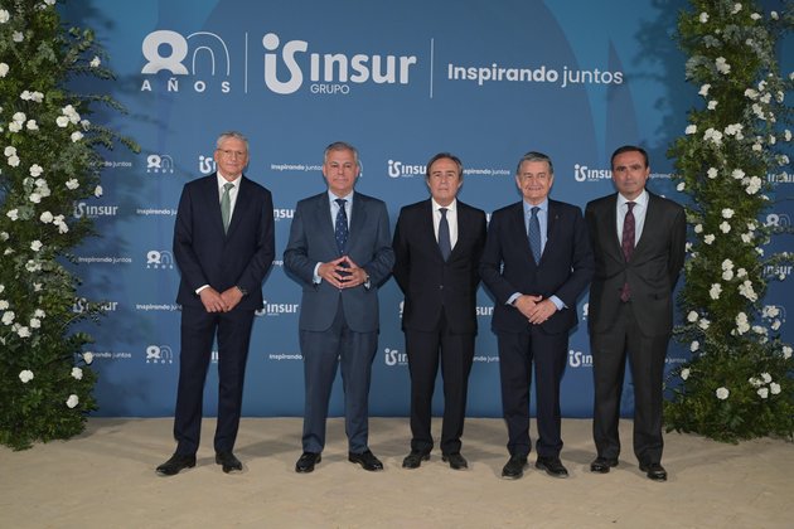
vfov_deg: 34.2
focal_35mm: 39
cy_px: 264
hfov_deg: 49.6
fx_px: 860
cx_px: 397
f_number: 3.5
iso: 1600
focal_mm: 39
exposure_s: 1/160
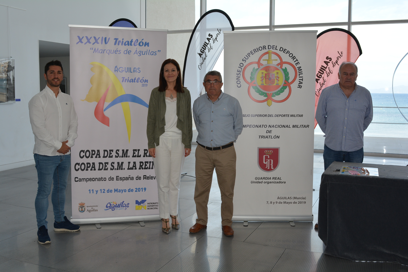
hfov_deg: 51.2
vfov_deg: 35.6
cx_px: 204
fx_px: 425
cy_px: 136
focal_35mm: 38
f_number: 9
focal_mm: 25
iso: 400
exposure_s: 1/200
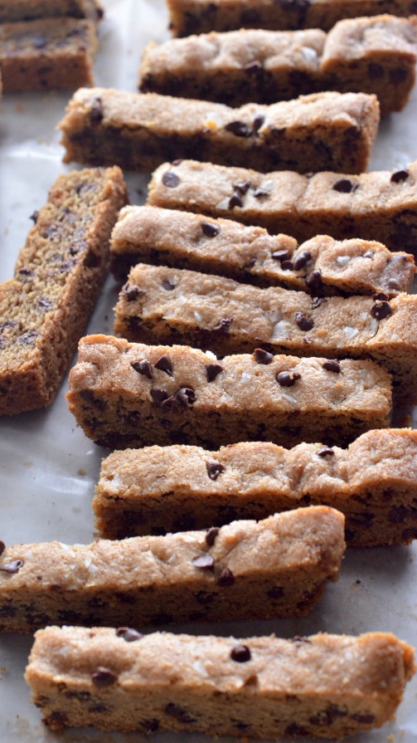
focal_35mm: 79
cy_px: 371
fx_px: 1554
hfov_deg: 15.3
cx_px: 176
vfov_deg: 26.9
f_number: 5.6
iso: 2000
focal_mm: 50
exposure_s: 1/80
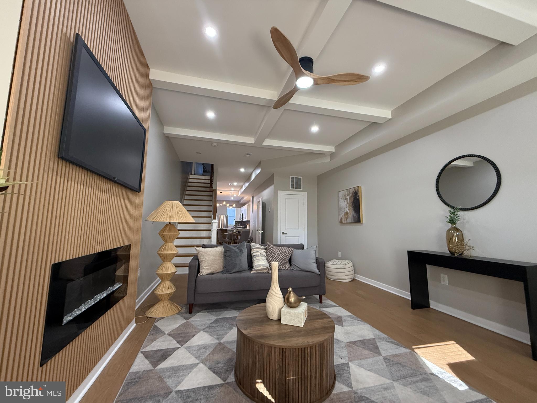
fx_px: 217
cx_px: 268
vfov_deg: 85.7
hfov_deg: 102.1
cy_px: 202
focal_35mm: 14
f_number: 2.2
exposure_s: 1/120
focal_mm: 2.22
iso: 400
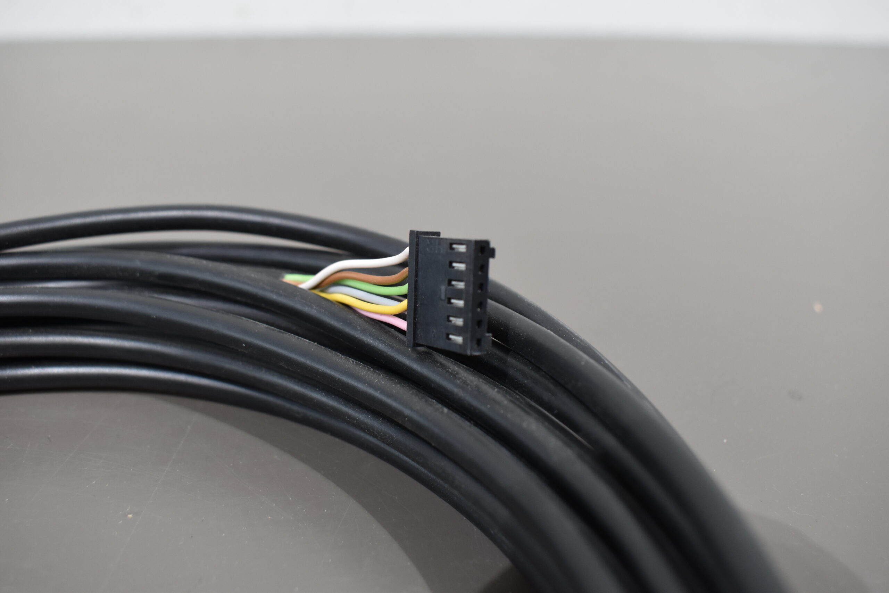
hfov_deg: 57.2
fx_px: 815
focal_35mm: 33
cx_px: 444
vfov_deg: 40.0
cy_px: 296
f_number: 5.6
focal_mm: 22
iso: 720
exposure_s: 1/60
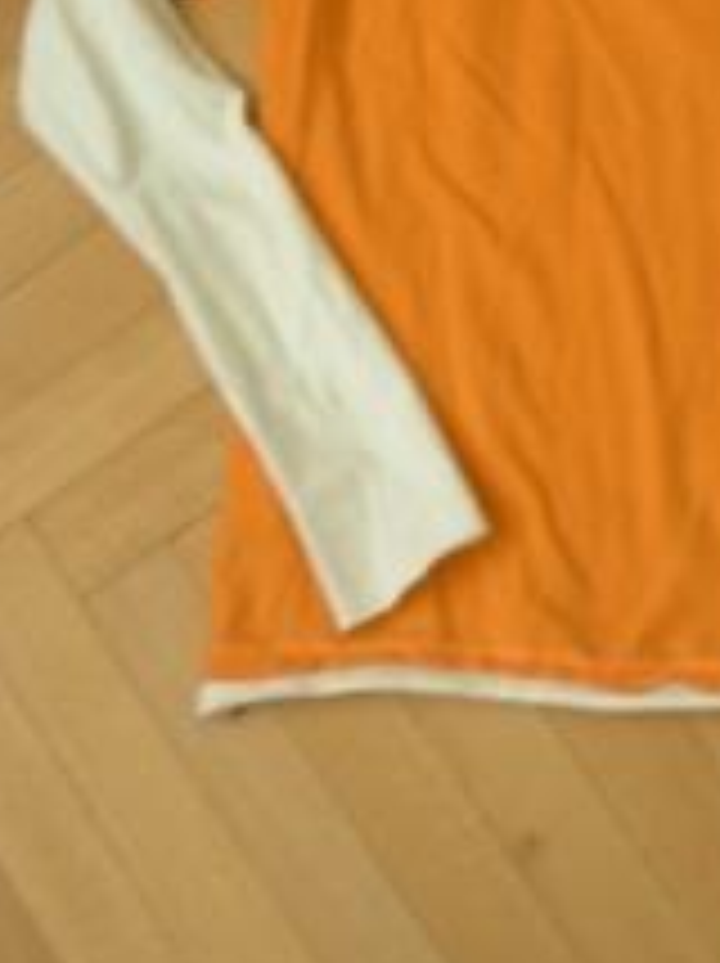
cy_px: 126
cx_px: 680
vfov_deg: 22.3
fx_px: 2390
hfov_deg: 16.8
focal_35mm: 86
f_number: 2.9
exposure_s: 1/15.1
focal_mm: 8.5
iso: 79
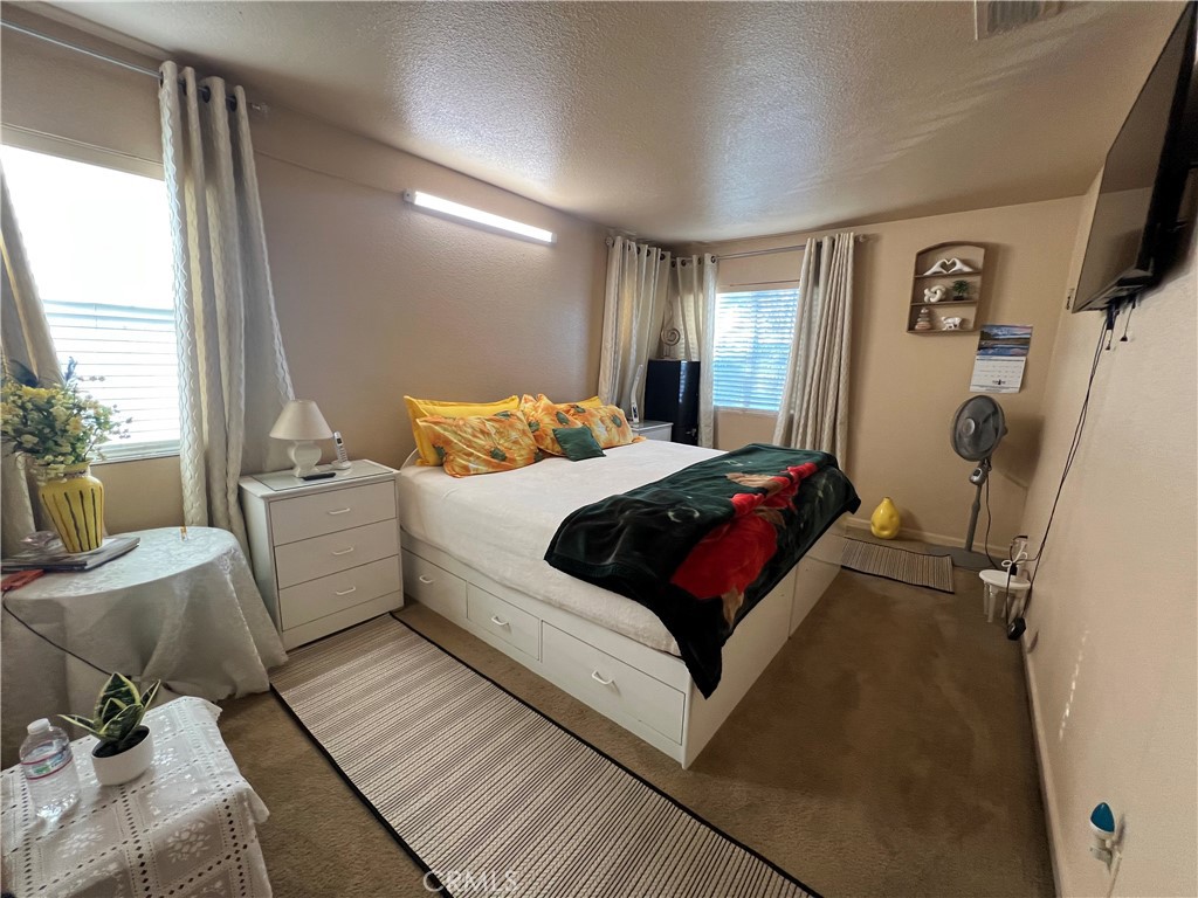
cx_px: 599
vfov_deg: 89.9
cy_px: 449
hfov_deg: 106.2
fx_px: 450
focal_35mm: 13
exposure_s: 1/120
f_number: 1.8
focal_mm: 1.57
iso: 250
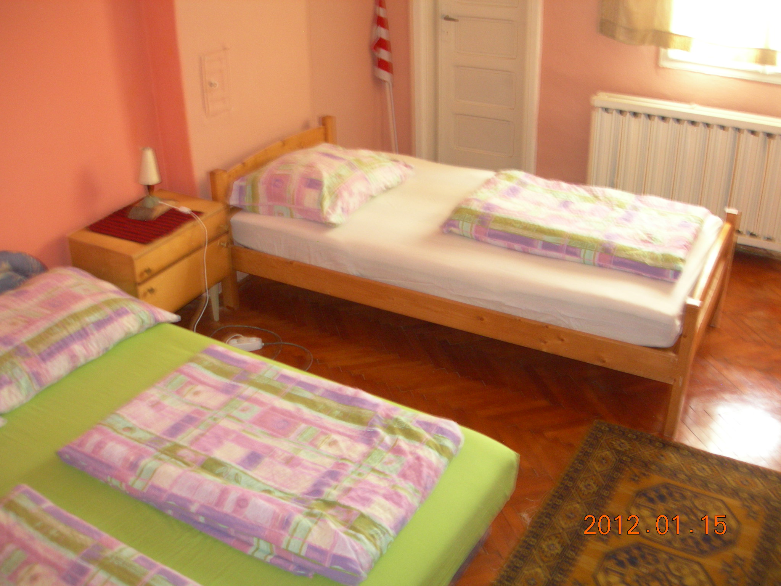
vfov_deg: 37.7
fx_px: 857
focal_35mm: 38
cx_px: 390
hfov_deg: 49.0
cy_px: 293
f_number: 2.8
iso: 200
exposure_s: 1.06
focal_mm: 7.8
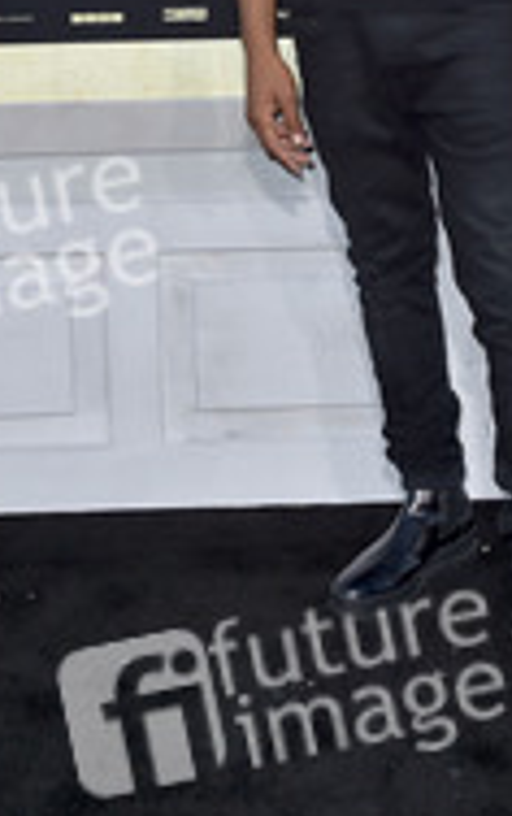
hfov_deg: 14.3
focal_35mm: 91
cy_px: 43
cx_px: 410
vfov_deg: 22.1
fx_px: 2025
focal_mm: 42
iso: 320
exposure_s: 1/250
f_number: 7.1
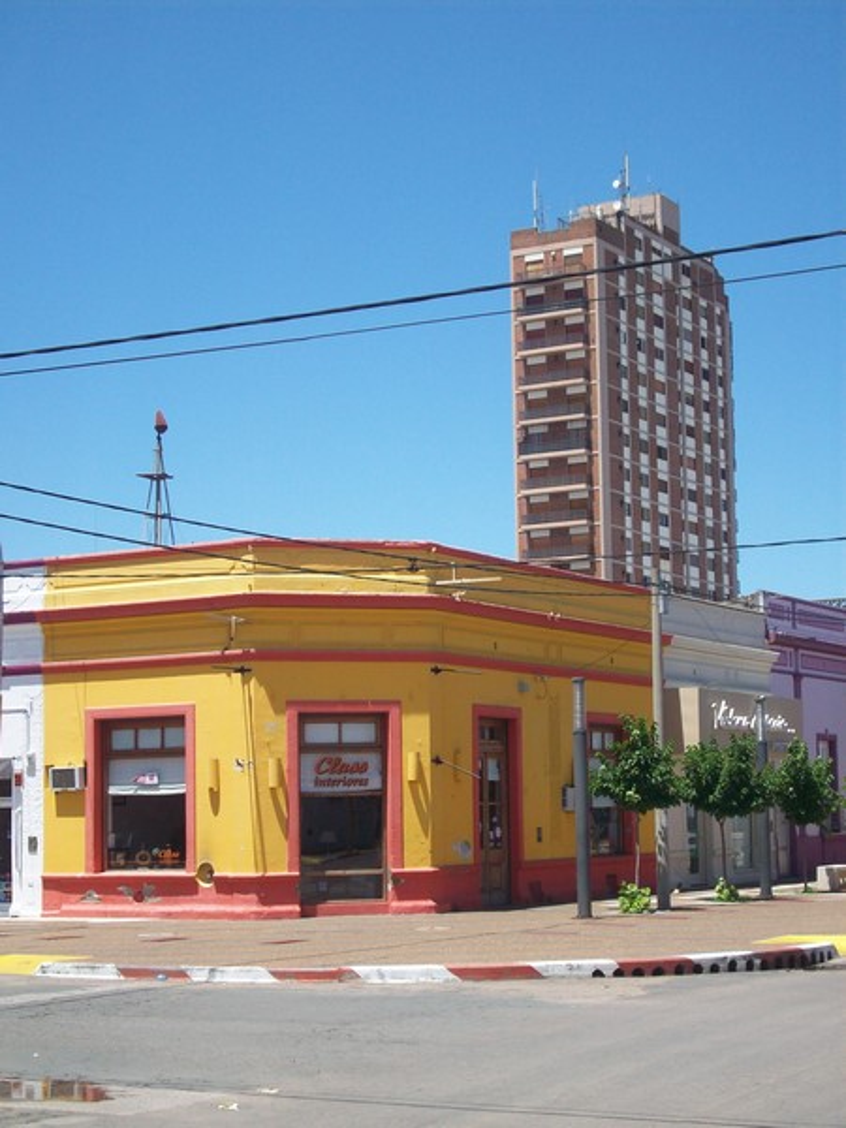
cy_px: 564
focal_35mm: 64
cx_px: 423
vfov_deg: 30.3
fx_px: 2086
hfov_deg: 22.9
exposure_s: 1/194
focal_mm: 10.7
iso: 80
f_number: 7.6
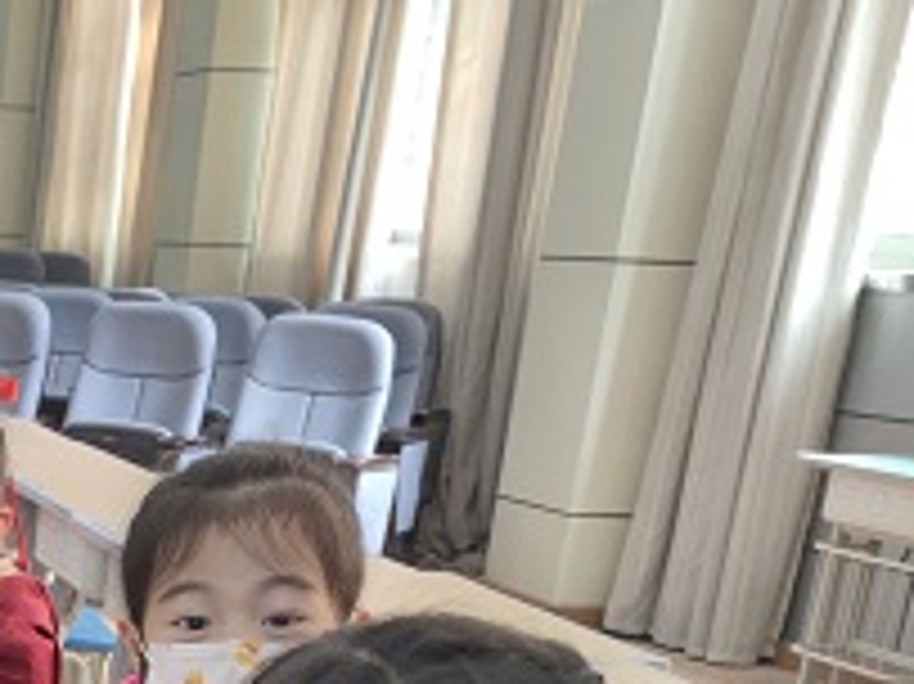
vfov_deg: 19.1
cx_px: -288
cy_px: 904
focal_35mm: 71
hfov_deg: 23.9
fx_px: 1874
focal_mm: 6.72
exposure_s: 1/60
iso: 146
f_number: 1.69
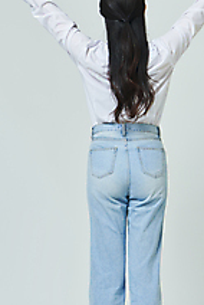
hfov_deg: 10.4
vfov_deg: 15.5
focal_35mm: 132
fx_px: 1118
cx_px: 127
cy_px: 142
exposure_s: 1/125
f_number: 11
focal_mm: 70
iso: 100
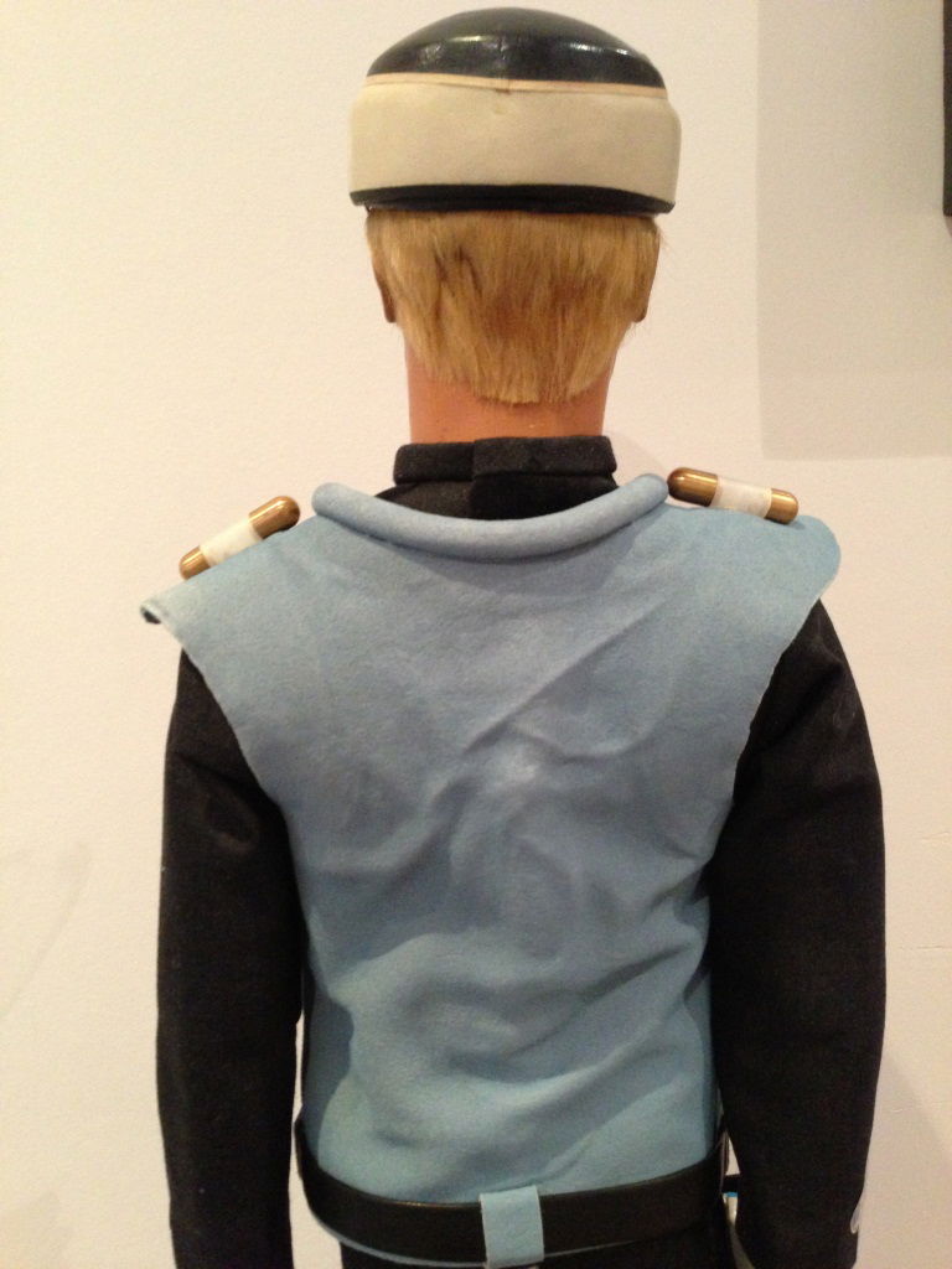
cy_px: 634
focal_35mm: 33
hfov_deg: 42.9
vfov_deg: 55.4
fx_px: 1210
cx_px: 476
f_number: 2.4
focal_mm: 4.13
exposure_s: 1/15
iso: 400
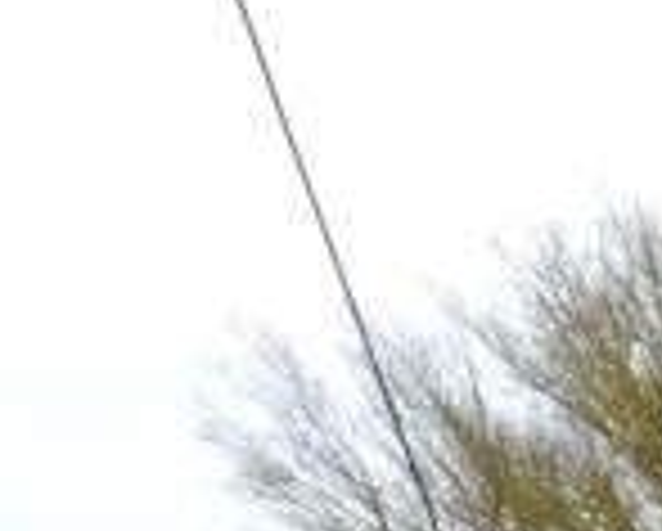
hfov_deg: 8.7
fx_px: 4002
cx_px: 1545
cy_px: 1701
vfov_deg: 6.7
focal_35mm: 204
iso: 160
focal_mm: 15
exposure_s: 1/160
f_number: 4.5
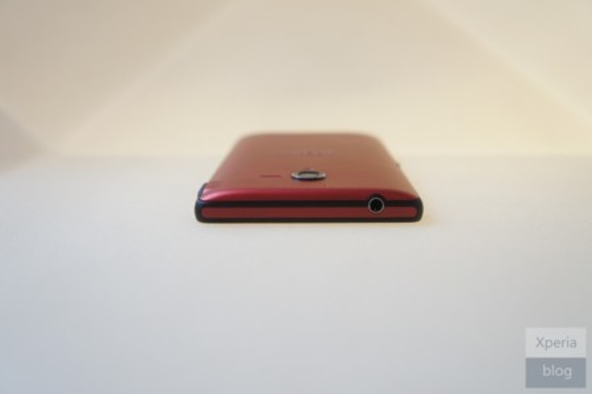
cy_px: 197
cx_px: 296
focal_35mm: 40
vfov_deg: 32.9
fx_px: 665
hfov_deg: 48.0
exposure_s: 1/60
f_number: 4
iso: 500
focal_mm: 27
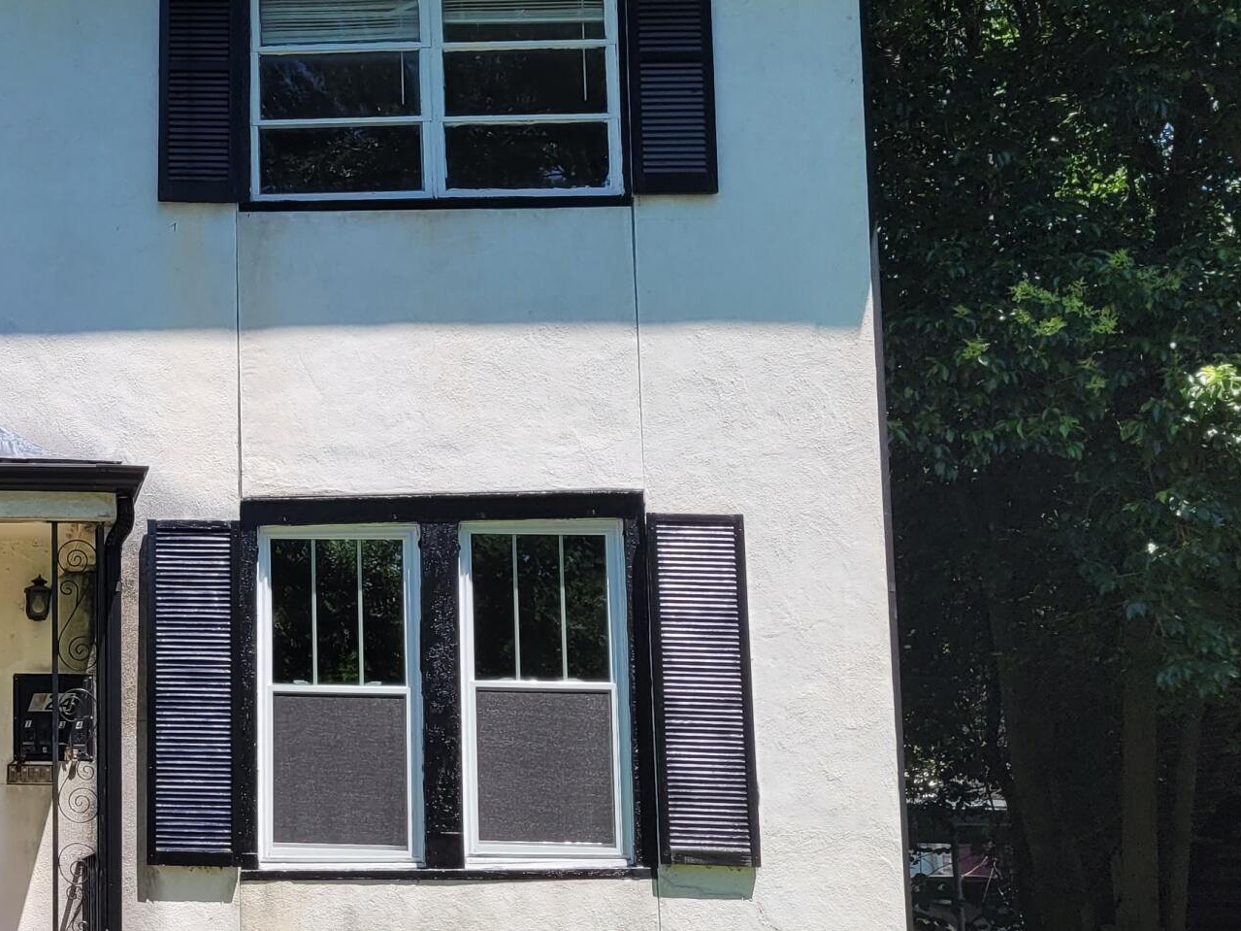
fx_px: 2187
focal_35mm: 61
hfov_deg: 28.4
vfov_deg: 24.0
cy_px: 510
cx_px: -172
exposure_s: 1/1387
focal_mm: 5.4
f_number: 1.8
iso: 40
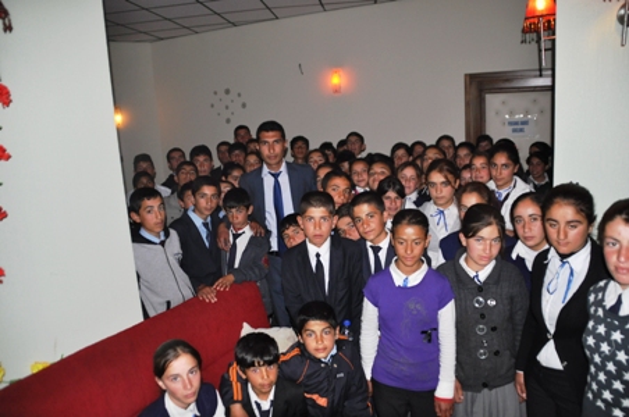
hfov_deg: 67.5
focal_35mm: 27
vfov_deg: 47.8
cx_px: 314
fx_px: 471
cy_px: 208
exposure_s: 1/60
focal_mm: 18
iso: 800
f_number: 3.5
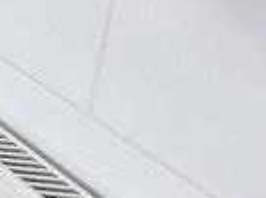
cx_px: -732
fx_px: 821
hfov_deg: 8.8
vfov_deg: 11.7
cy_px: -249
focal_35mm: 107
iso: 40
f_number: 2.2
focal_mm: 2.2
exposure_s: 1/238
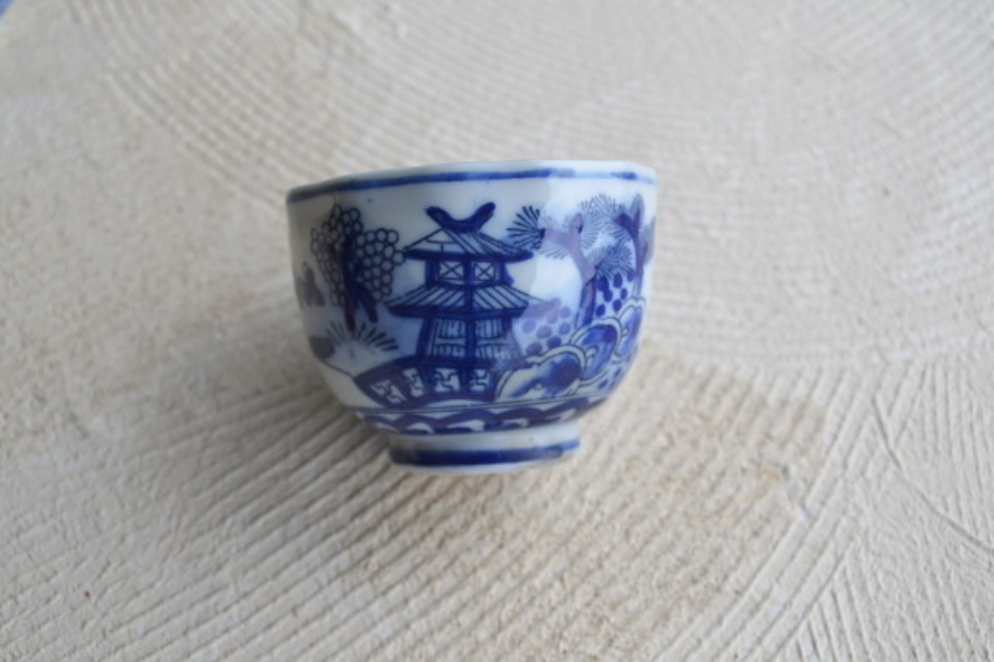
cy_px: 331
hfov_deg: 43.6
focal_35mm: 45
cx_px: 497
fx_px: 1242
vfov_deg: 29.8
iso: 140
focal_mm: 30
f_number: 5.6
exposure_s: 1/125
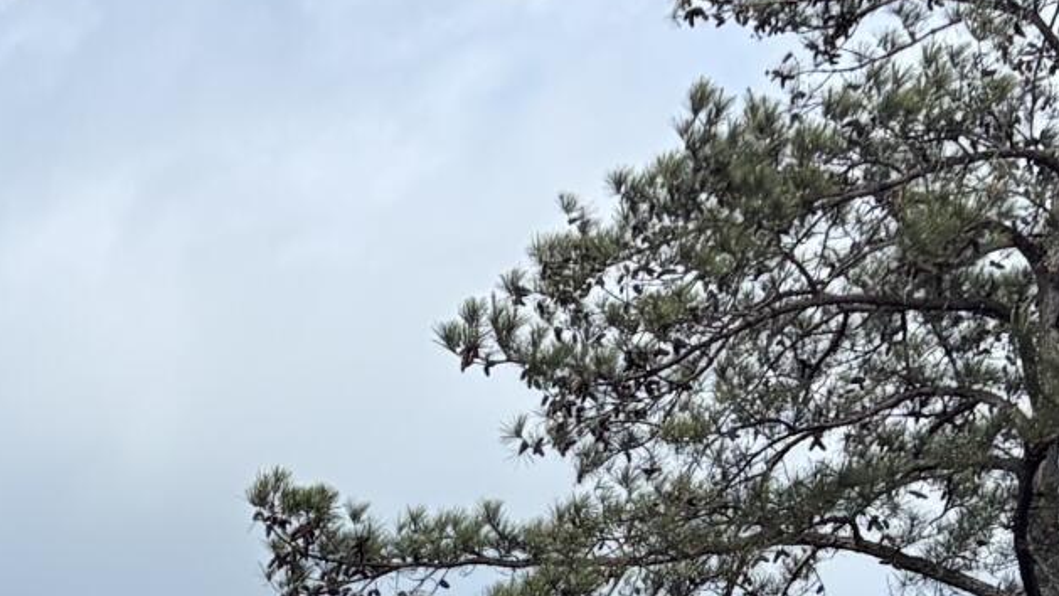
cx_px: -342
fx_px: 3791
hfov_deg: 15.1
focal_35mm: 135
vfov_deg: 8.0
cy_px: 1630
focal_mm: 5.96
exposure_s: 1/2208
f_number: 1.6
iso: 50
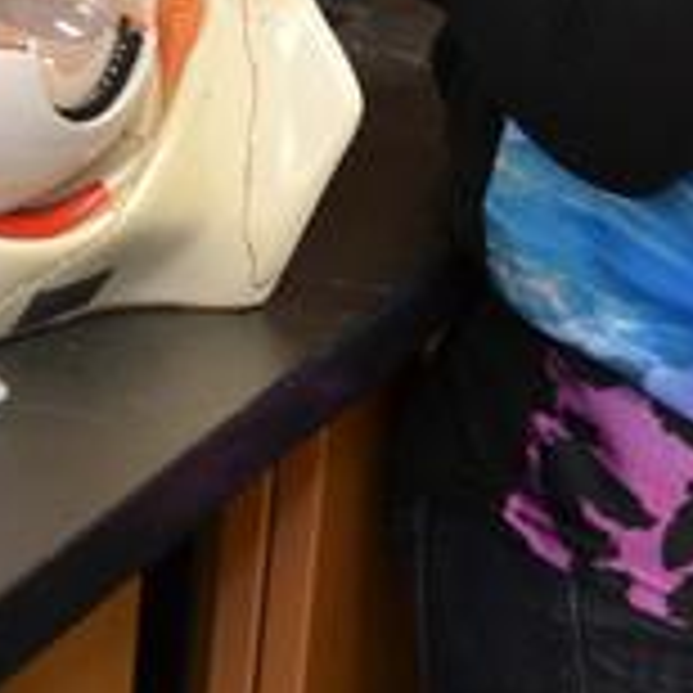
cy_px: -639
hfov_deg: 6.8
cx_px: 522
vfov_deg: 6.6
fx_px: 5844
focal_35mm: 258
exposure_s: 1/60
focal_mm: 52
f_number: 5
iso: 1100
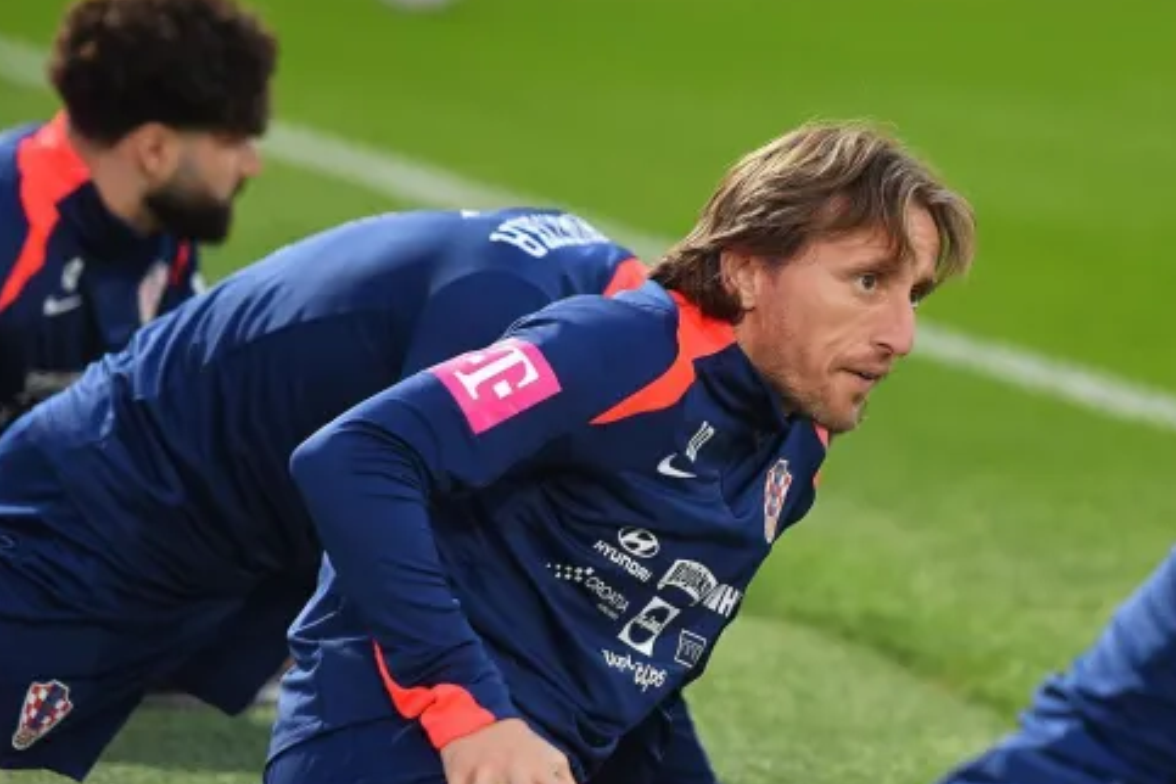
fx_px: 9505
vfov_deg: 4.7
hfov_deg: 7.1
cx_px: 606
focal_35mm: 291
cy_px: 503
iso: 2000
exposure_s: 1/800
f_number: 4
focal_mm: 185
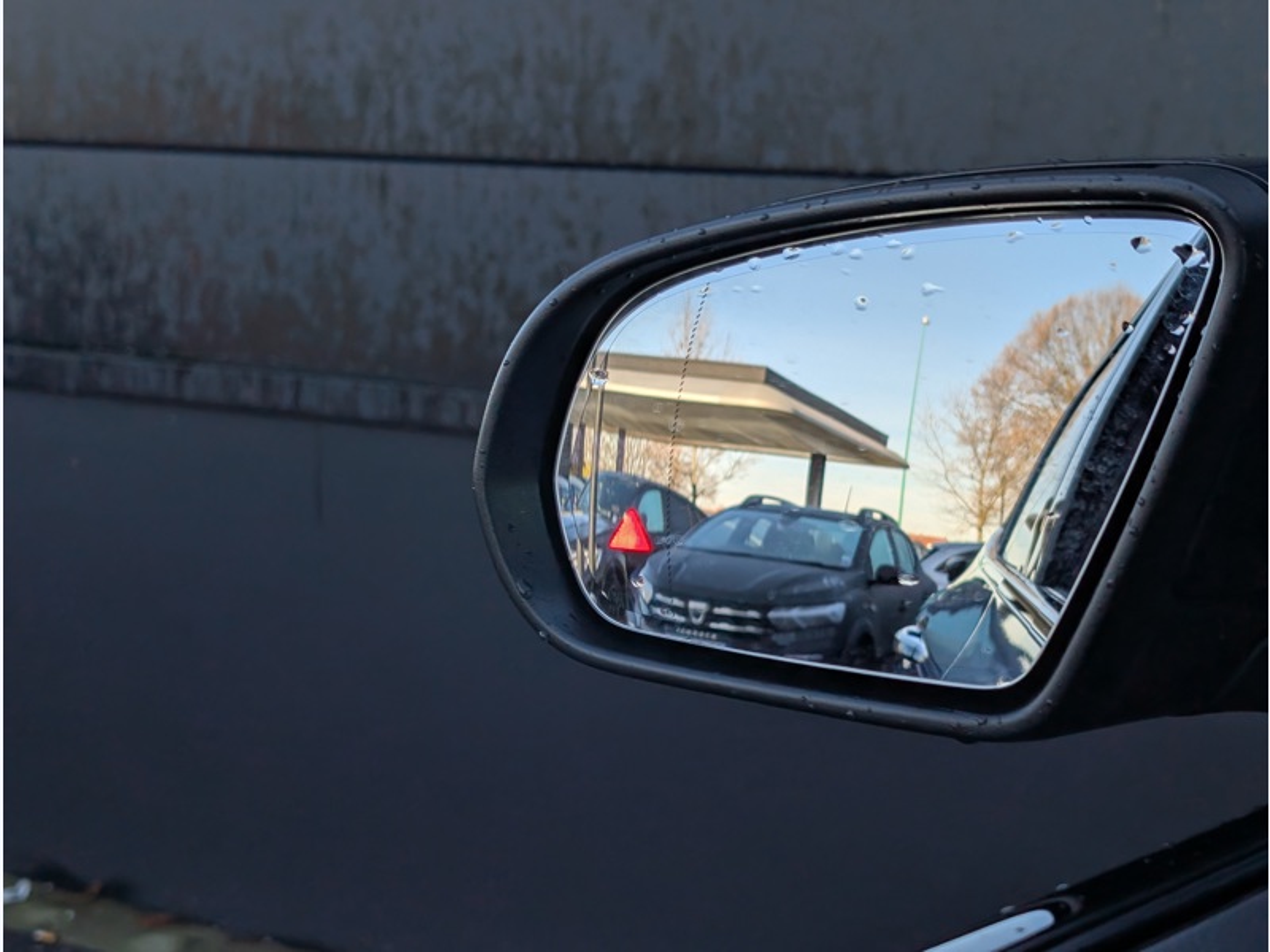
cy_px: 476
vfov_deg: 29.7
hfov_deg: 38.9
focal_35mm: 49
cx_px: 635
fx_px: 1798
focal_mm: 6.9
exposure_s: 1/693
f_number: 1.68
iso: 31
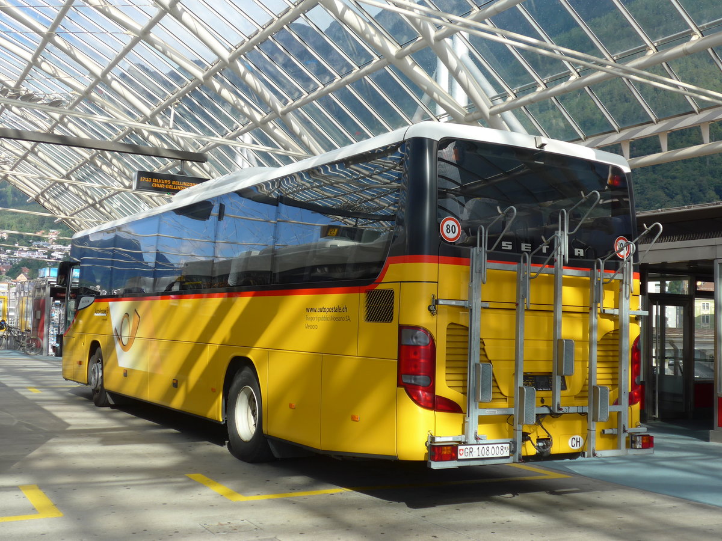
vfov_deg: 32.9
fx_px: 918
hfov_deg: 42.9
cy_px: 270
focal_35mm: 44
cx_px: 361
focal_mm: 9
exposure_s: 1/800
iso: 80
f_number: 2.8
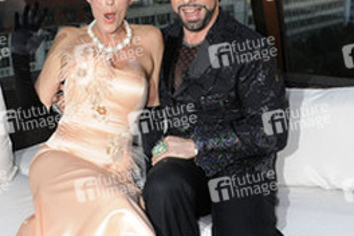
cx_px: 127
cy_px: 86
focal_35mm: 58
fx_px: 570
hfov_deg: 34.3
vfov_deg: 23.3
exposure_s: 1/160
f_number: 5.6
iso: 640
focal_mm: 34
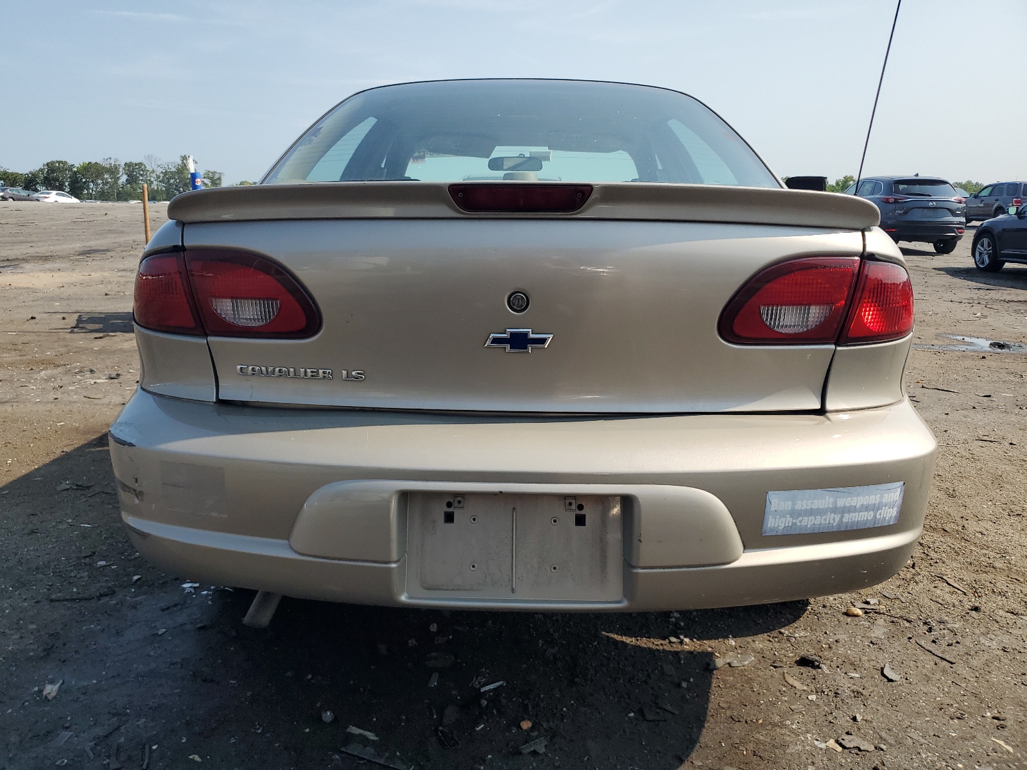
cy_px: 385
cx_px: 514
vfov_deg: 53.1
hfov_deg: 67.3
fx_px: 771
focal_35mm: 26
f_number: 1.5
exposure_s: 1/3333
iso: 50
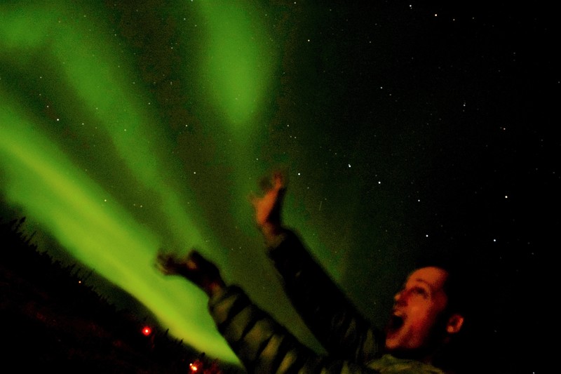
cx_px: 280
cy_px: 187
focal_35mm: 27
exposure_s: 6
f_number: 5.6
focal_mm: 18
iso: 800
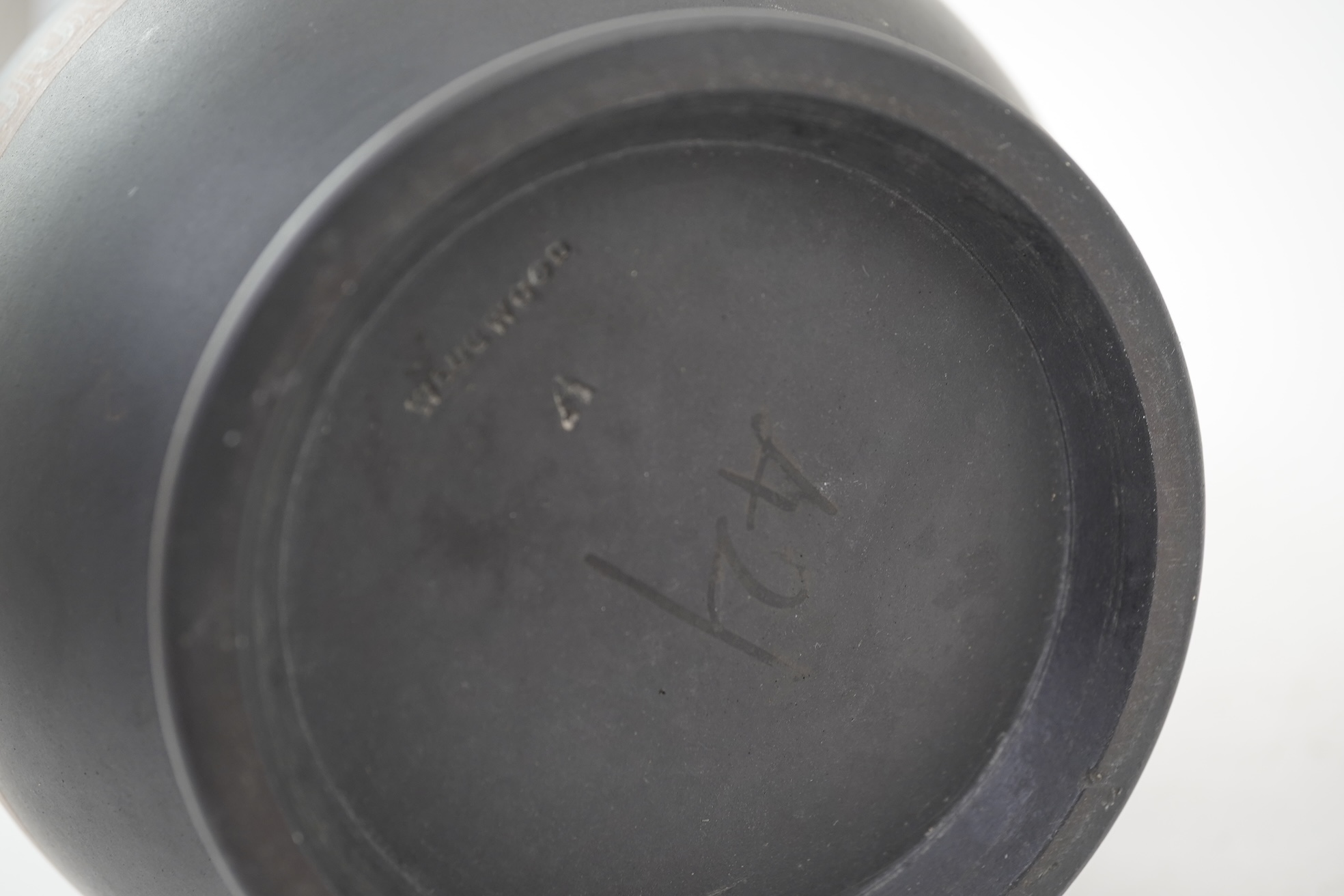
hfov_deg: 43.6
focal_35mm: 45
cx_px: 672
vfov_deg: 29.9
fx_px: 1680
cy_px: 448
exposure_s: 1/40
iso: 500
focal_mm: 30
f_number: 7.1
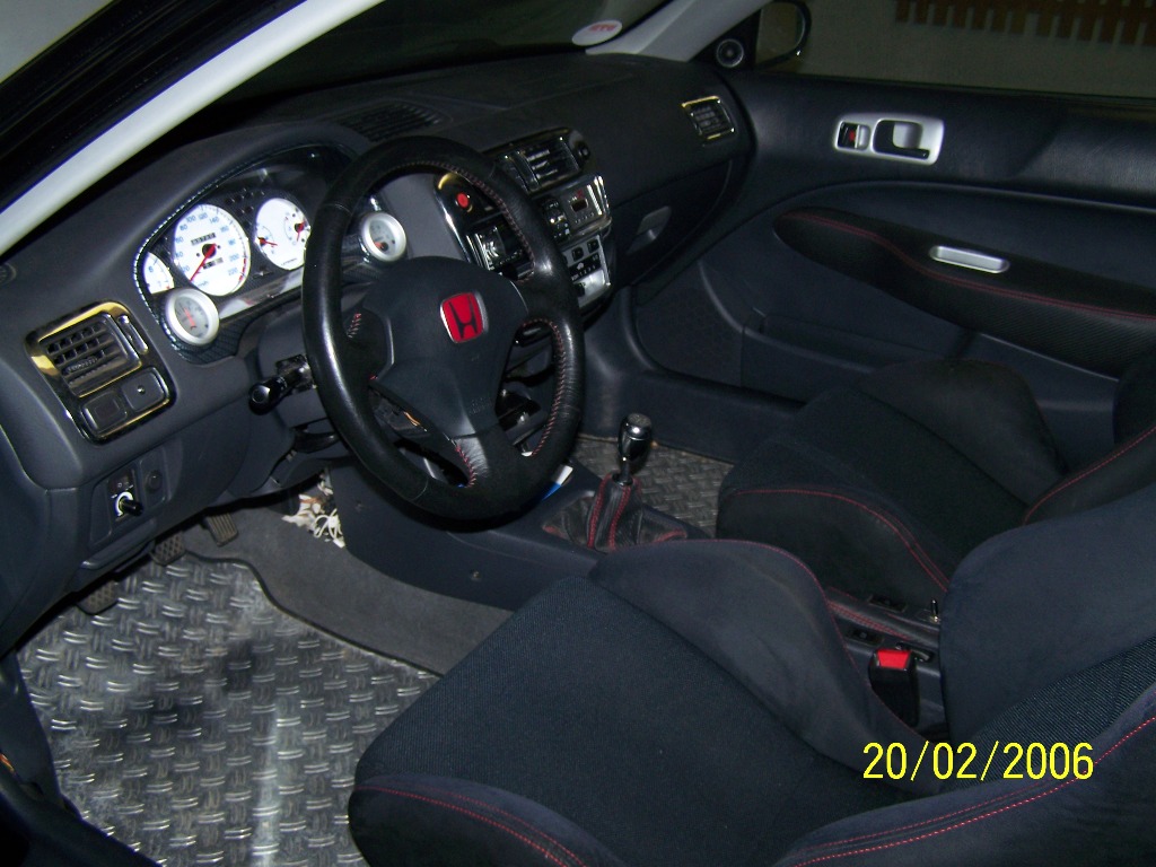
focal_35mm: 38
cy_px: 434
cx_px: 578
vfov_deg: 37.7
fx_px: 1269
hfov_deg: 49.0
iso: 80
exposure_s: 1/60
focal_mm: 6.3
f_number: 2.8
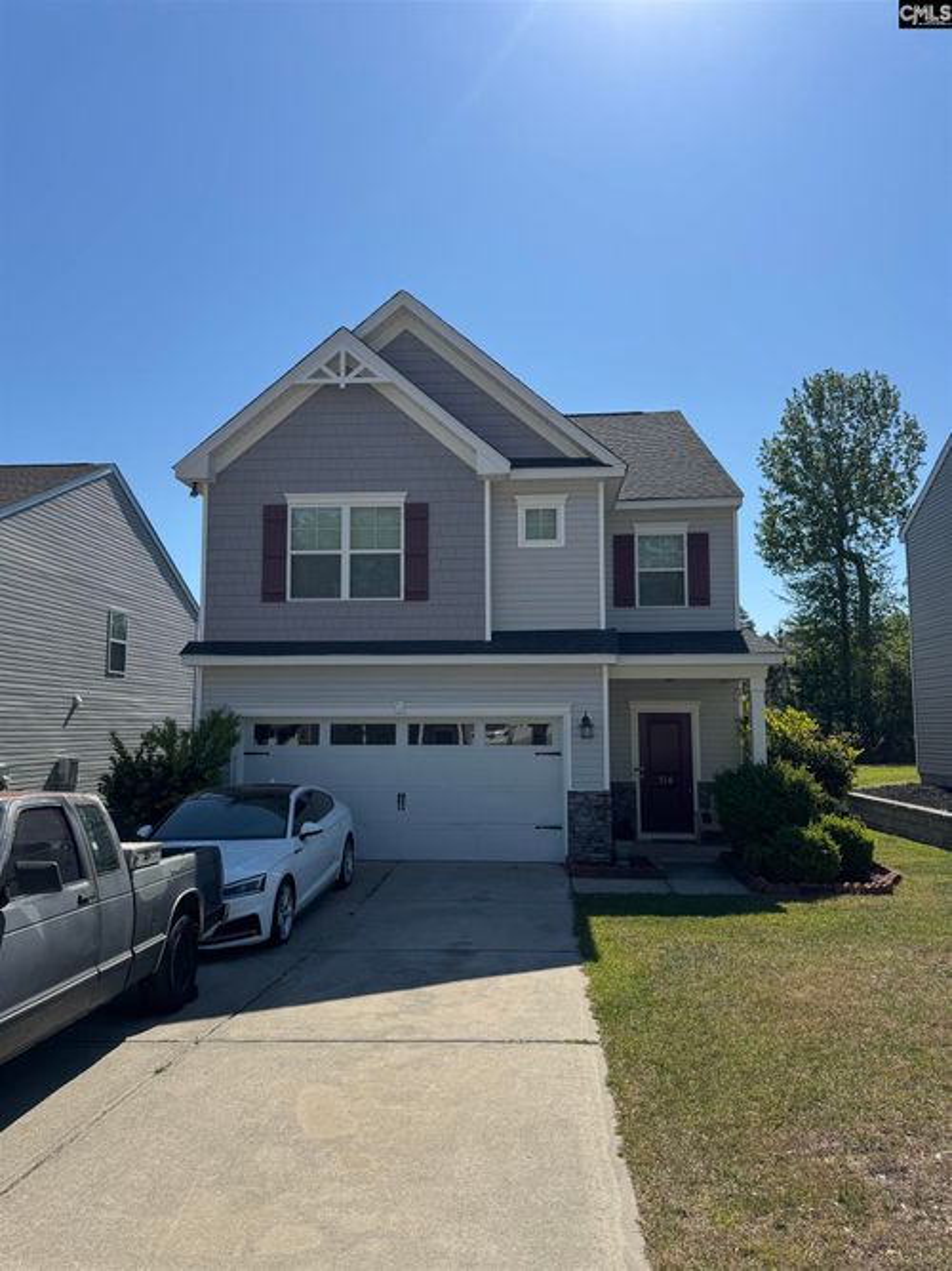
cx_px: 476
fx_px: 880
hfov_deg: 56.8
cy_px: 636
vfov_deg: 71.6
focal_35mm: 24
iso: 80
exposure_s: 1/6410
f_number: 1.78
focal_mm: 6.76
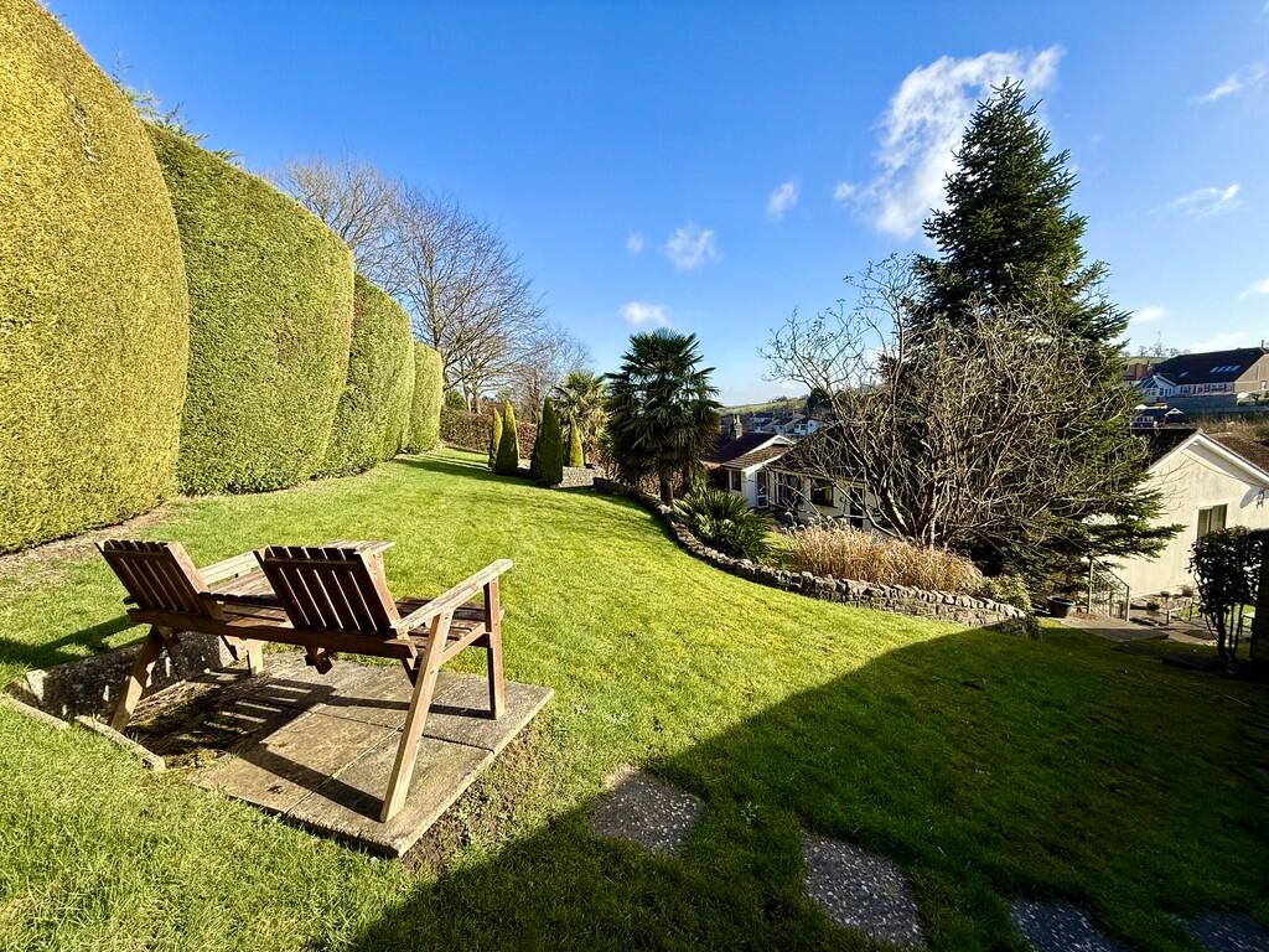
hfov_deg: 102.1
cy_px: 476
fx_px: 513
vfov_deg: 85.7
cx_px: 634
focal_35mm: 14
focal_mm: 2.22
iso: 50
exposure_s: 1/985
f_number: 2.2
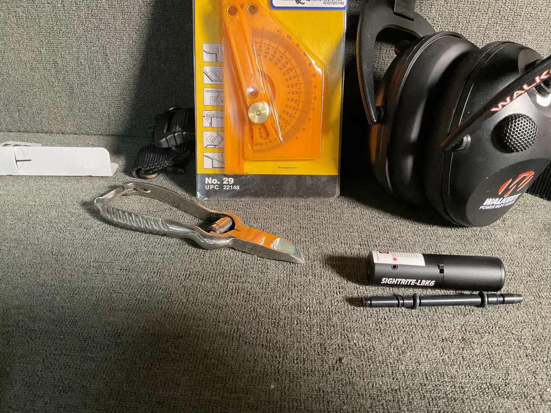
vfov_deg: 48.2
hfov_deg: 61.7
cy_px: 206
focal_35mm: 29
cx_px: 276
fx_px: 462
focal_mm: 3
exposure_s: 1/60
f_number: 1.8
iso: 200
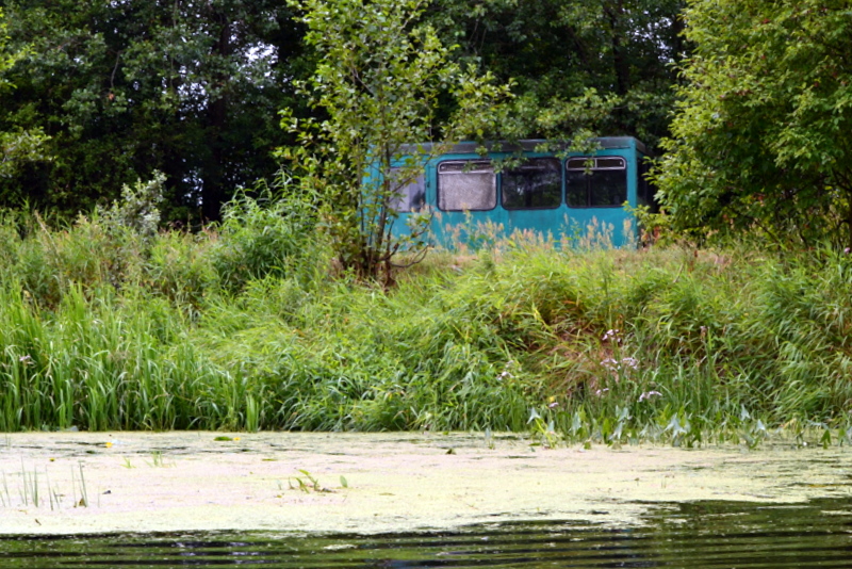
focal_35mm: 82
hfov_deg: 24.6
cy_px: 284
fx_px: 1953
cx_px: 426
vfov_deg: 16.6
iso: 400
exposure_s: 1/200
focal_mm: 55
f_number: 10
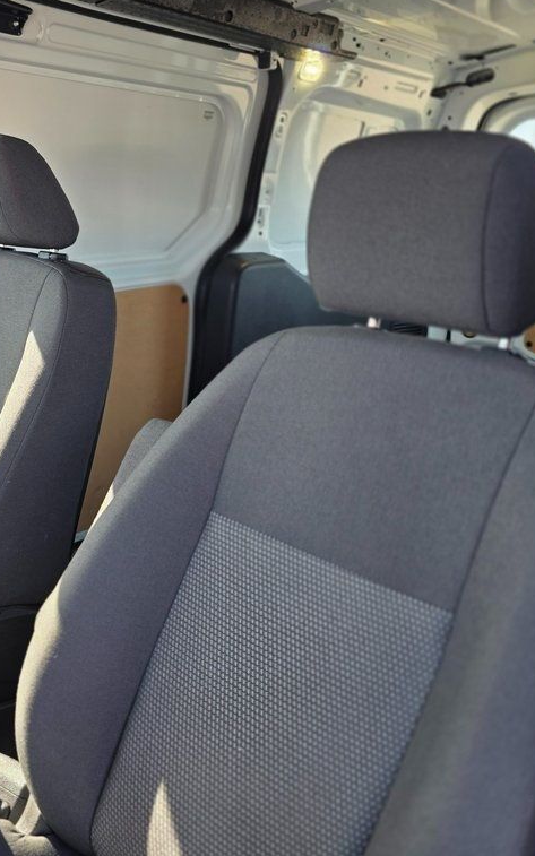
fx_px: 770
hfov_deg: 37.8
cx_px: 171
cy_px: 423
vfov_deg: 58.1
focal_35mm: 33
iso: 50
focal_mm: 6.3
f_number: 1.7
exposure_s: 1/180
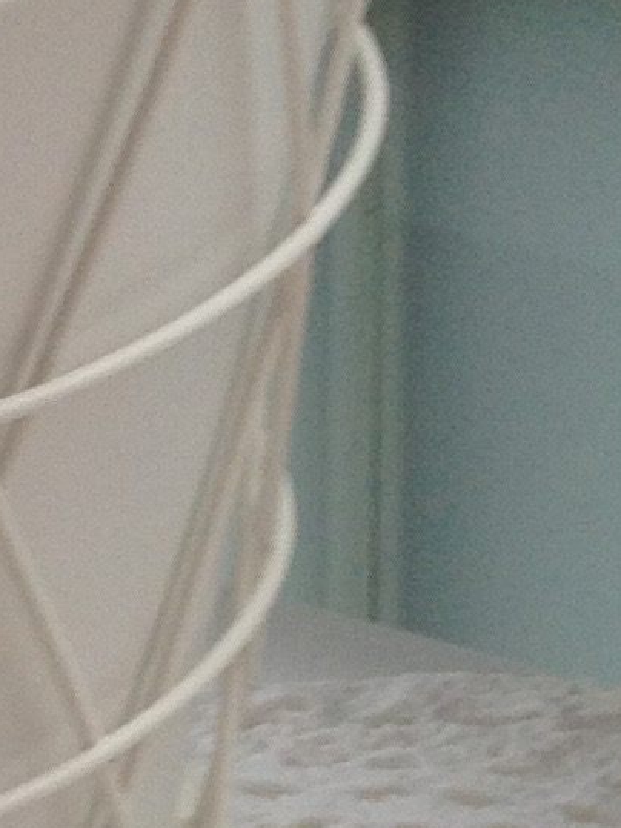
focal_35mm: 212
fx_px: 5073
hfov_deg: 6.9
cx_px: -361
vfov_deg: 9.1
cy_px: 1192
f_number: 2.4
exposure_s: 1/132
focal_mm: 4.28
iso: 50
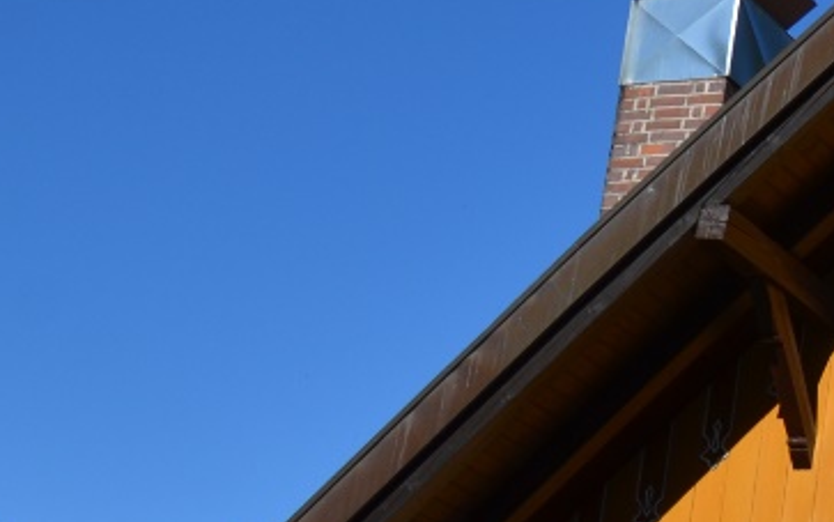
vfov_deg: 10.8
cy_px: 447
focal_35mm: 121
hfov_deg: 14.3
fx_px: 2751
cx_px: 1691
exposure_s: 1/320
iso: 100
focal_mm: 18
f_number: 9
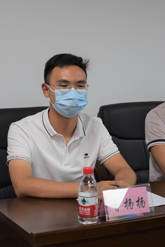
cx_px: 82
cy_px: 124
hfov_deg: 16.6
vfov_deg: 24.6
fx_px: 567
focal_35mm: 82
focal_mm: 55
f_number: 5.6
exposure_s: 1/60
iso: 500
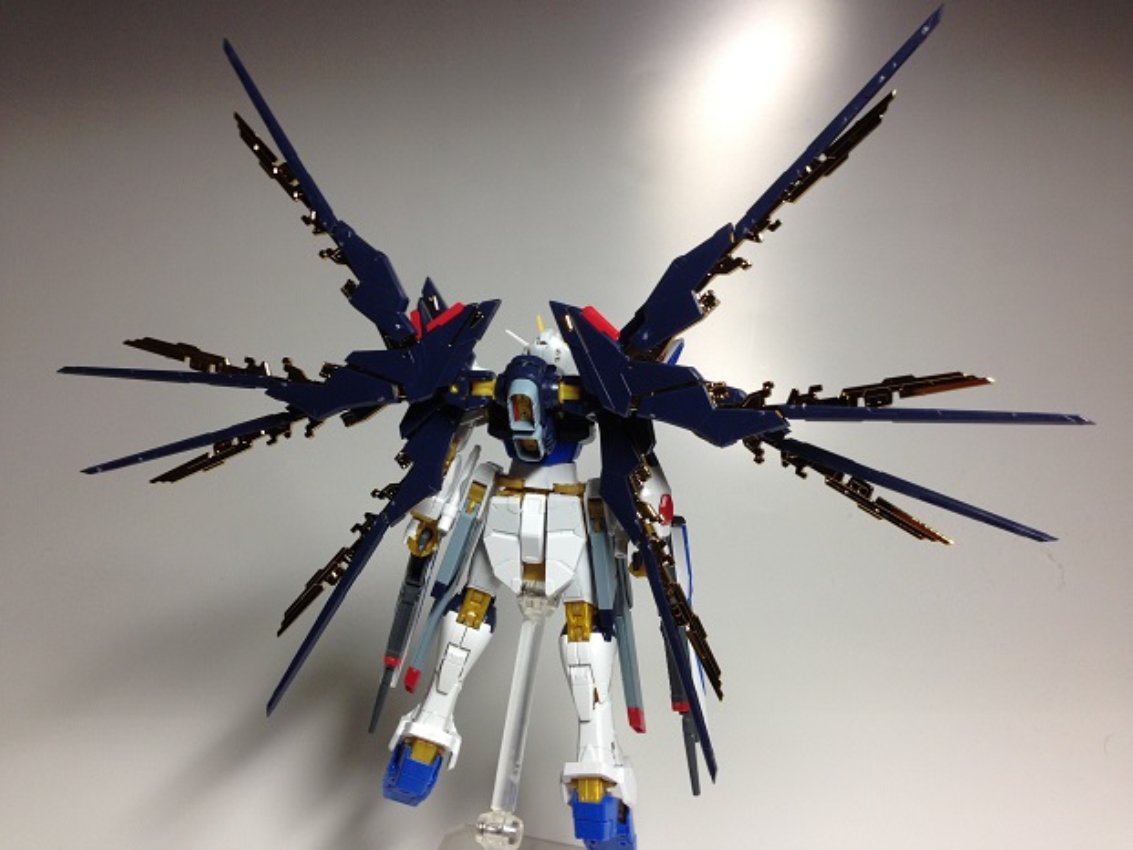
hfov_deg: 55.3
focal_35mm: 33
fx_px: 1080
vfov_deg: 43.0
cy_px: 425
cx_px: 566
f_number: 2.4
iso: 64
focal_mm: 4.12
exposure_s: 1/40
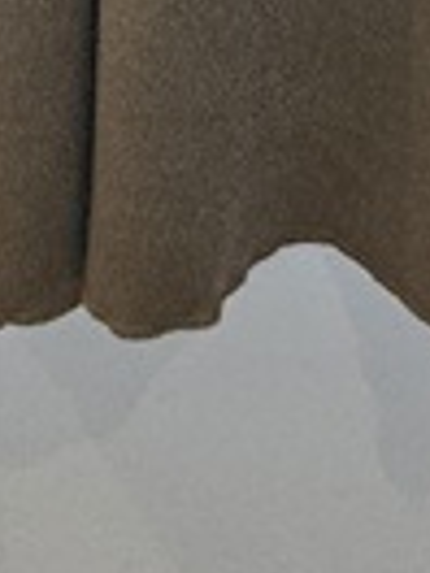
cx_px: 213
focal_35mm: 174
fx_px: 2882
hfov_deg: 8.5
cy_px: -1380
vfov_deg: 8.5
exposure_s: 1/50
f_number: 1.8
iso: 80
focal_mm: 5.4
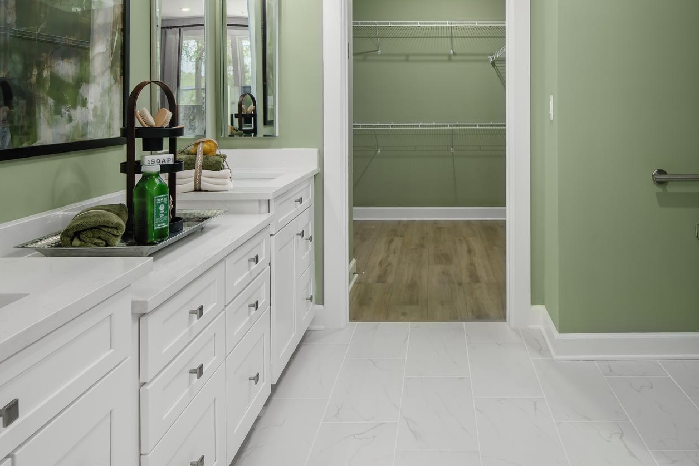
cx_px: 429
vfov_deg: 41.6
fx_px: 602
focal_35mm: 31
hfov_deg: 59.6
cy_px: 143
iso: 200
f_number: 10
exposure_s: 1/200
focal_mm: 19
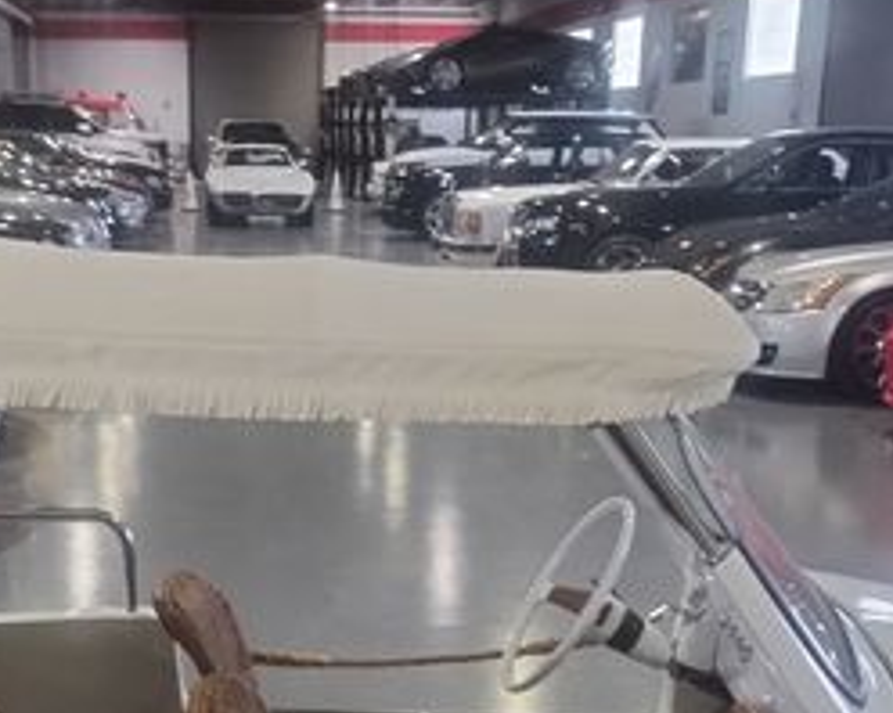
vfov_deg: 22.6
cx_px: 324
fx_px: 1664
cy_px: 810
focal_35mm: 63
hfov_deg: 29.9
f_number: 1.7
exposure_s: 1/60
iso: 126
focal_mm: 4.71
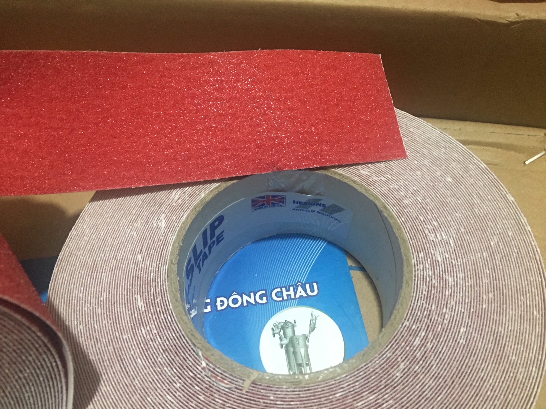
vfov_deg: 48.2
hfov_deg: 61.7
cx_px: 273
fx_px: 457
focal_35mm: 29
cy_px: 204
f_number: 2.2
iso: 160
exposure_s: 1/8
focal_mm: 4.15
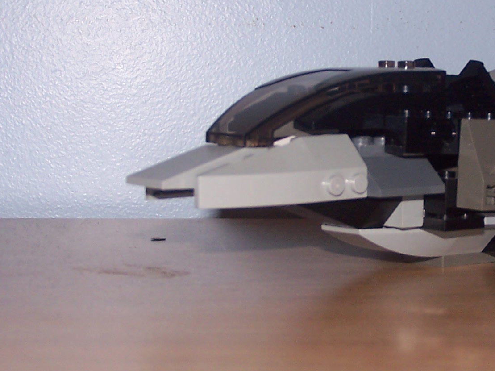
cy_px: 155
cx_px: 440
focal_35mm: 106
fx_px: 1515
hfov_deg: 18.3
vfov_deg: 14.0
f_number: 3.2
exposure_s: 1/60
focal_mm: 8.5
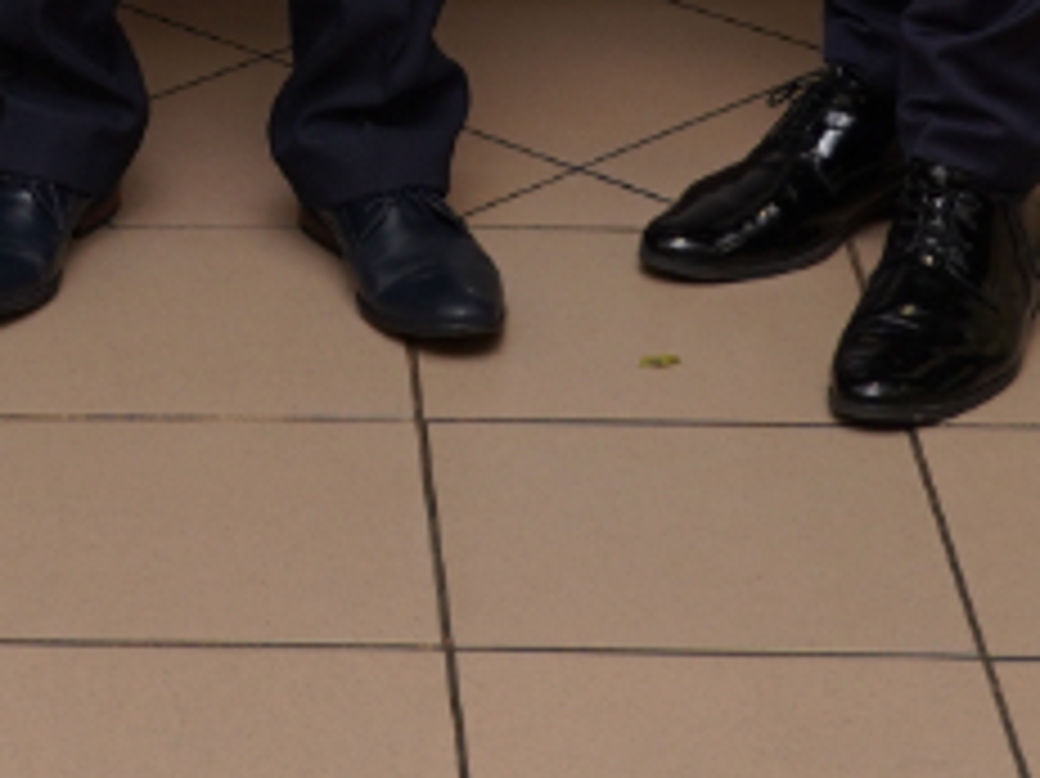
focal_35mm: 173
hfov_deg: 11.3
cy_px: -992
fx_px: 5195
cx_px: -126
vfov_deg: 8.0
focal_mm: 32
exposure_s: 1/100
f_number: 4
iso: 250
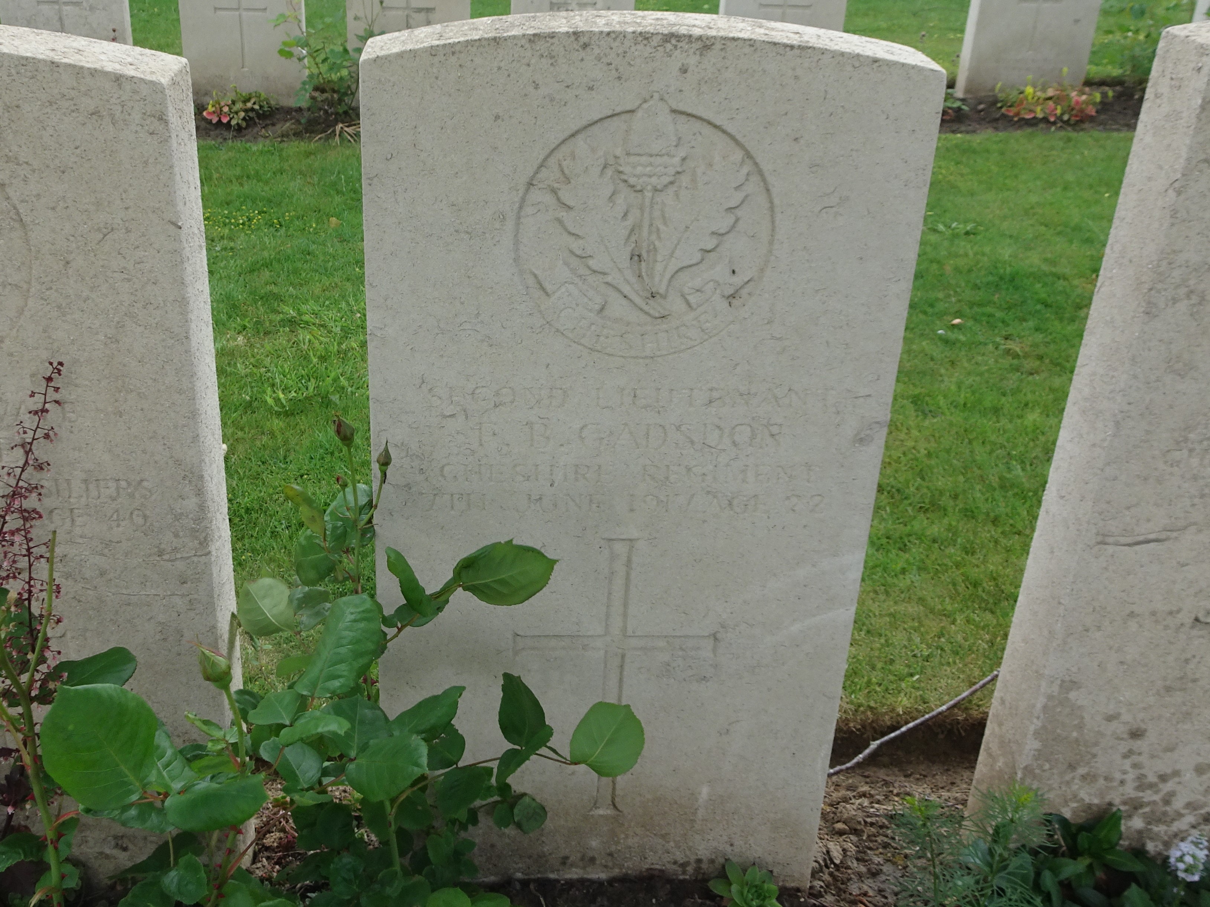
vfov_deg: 56.8
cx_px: 605
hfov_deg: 71.6
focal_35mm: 24
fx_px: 839
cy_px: 454
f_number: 3.5
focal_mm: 4.1
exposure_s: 1/160
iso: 80
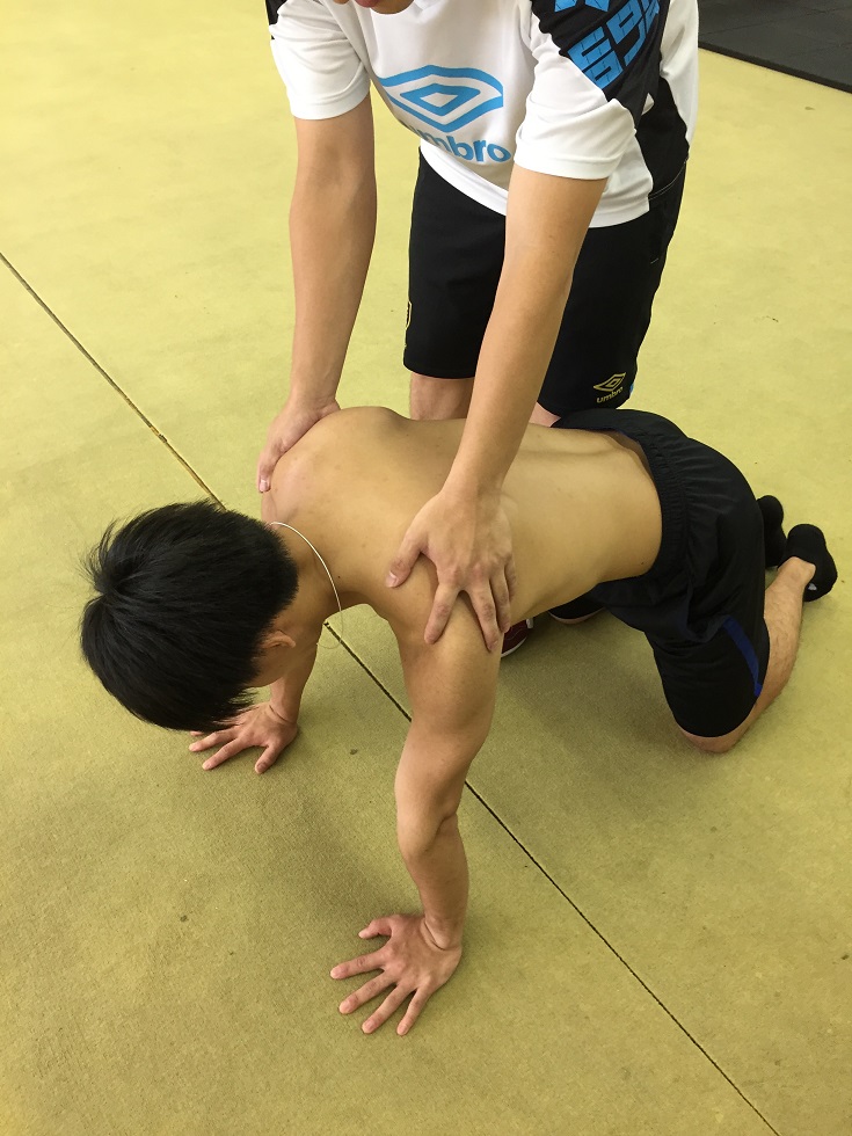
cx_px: 426
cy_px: 568
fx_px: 952
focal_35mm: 29
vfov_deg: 61.7
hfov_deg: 48.2
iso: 64
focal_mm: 4.15
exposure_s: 1/33
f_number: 2.2
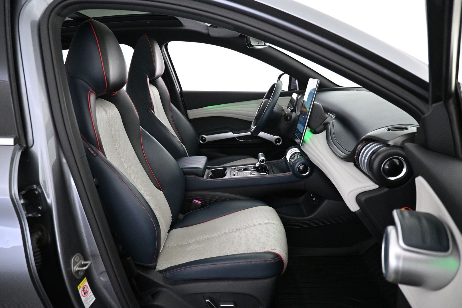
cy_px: 154
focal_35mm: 24
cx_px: 231
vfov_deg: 53.1
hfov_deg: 73.7
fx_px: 308
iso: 4000
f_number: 3.5
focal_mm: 16
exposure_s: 1/100
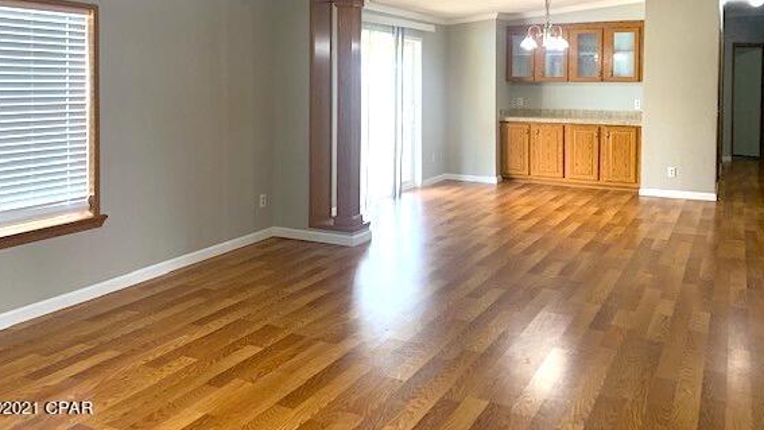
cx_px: 412
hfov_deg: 60.9
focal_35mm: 32
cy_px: 108
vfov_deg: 35.9
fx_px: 648
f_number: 1.8
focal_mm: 4.25
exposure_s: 1/60
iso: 100
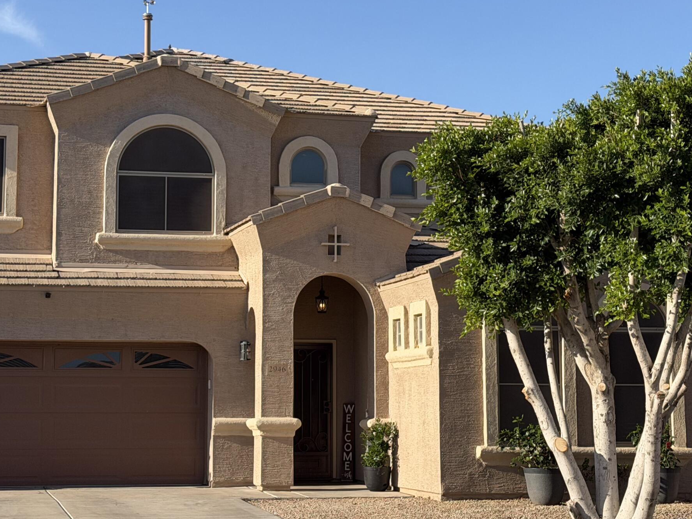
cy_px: 198
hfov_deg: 24.1
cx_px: 316
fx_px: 1619
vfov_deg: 18.2
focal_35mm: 81
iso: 64
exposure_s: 1/3891
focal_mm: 6.76
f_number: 1.78
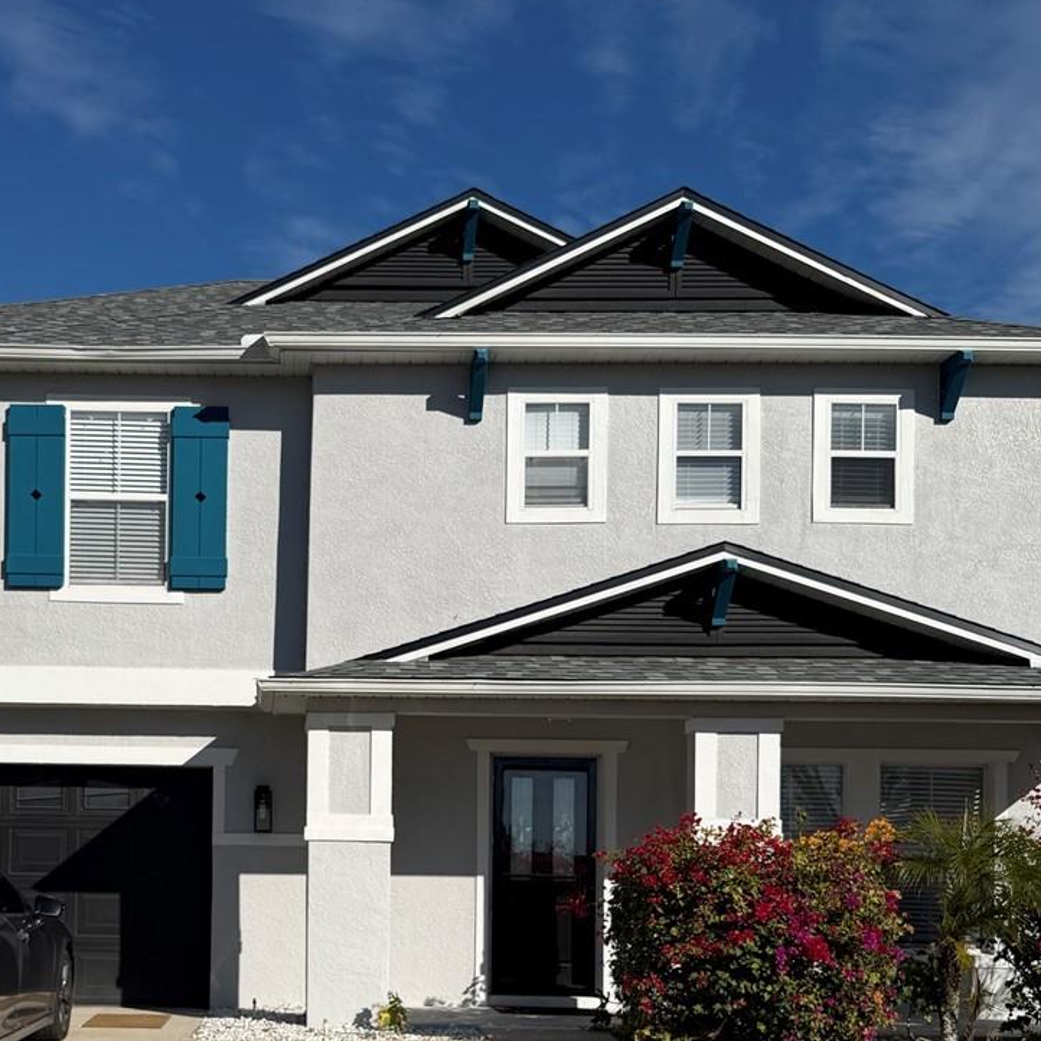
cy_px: 845
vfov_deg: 34.8
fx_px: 1599
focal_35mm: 47
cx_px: 241
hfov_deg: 35.1
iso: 80
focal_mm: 6.76
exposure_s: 1/5714
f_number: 1.78
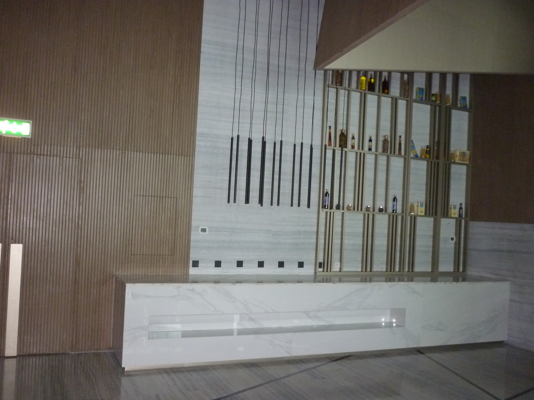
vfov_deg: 42.9
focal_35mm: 33
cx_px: 267
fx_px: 509
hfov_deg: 55.4
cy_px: 200
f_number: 2.8
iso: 500
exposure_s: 1/8
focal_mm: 5.5
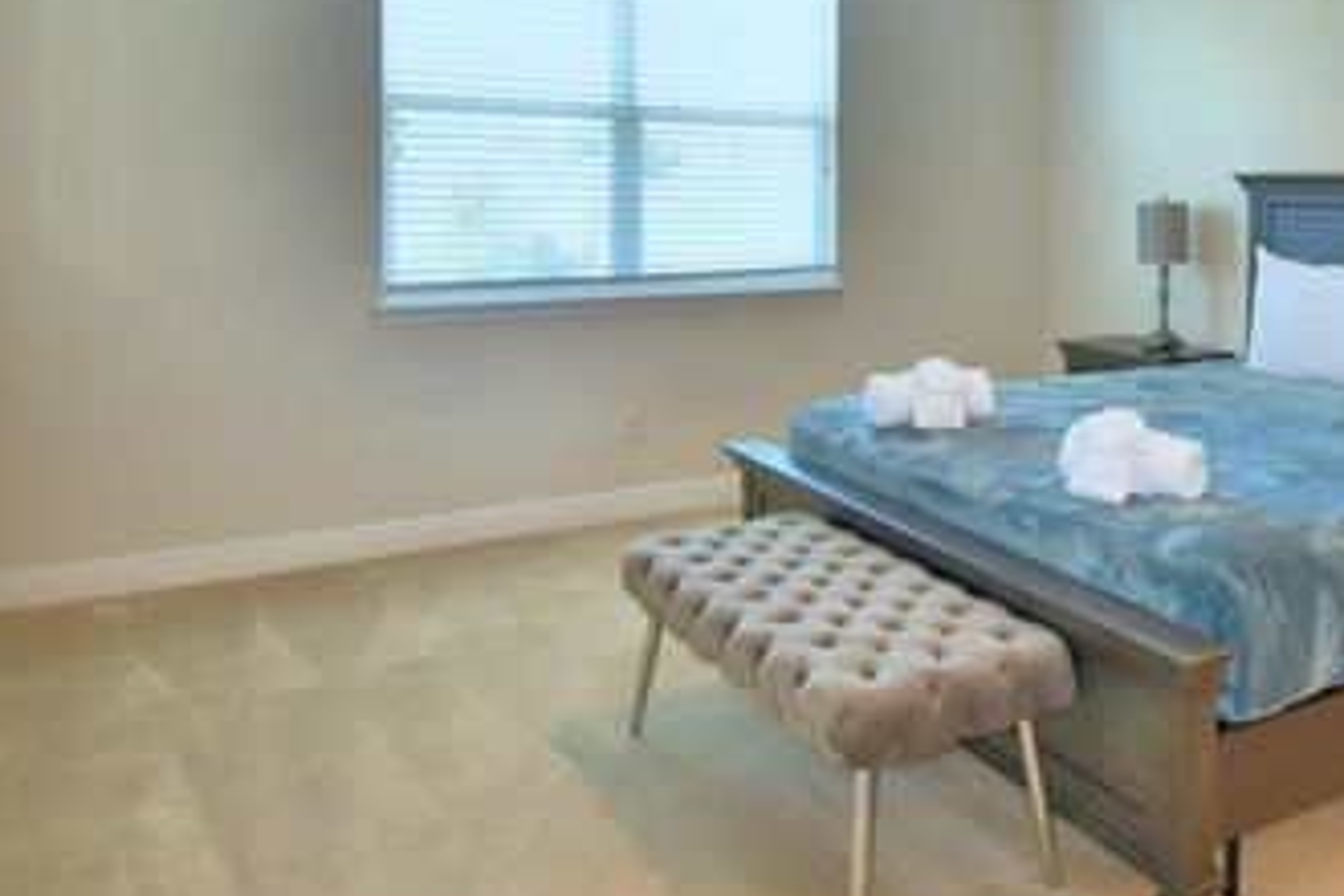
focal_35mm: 32
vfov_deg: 39.8
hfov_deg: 54.7
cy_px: 210
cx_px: 1073
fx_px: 1195
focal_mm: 10
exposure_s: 1/30
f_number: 4.5
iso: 220
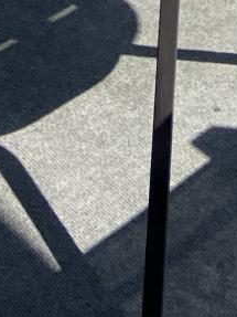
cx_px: 214
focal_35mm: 181
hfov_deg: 8.2
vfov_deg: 8.5
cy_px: -742
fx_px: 1654
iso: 32
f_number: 1.8
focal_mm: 4.25
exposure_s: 1/3040
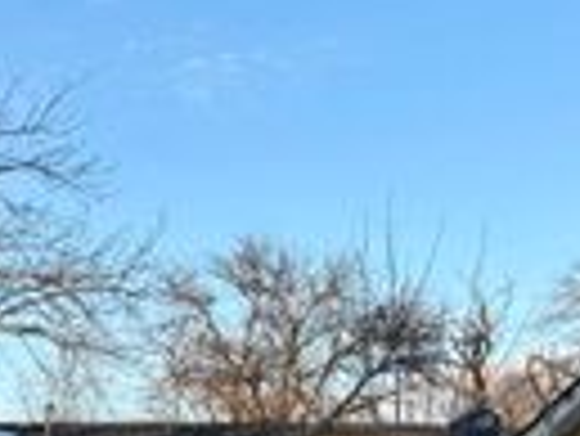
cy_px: 717
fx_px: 1560
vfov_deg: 14.5
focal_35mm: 93
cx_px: -265
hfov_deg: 18.8
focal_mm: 6.76
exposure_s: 1/1261
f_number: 1.78
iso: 80
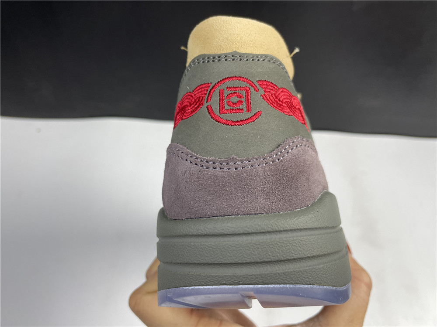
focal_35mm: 26
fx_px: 328
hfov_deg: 67.3
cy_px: 164
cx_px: 218
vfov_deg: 53.1
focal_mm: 4.2
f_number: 1.6
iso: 64
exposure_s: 1/100
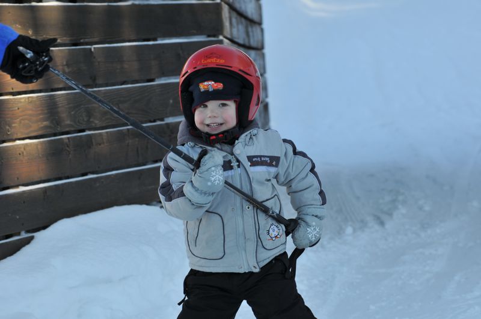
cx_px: 240
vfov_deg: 7.9
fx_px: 2322
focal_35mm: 174
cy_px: 160
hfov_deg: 11.8
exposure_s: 1/250
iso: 200
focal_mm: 116
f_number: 8
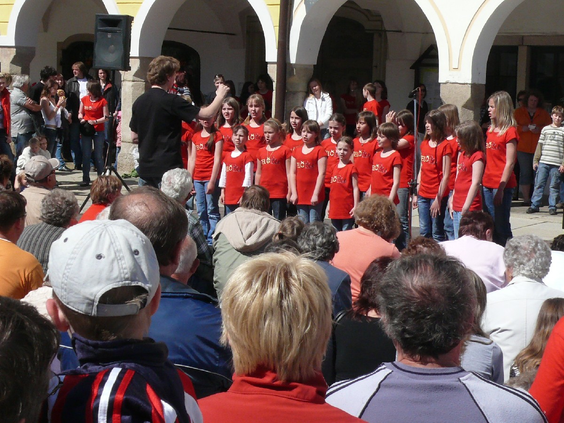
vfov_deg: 18.0
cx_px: 282
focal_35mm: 82
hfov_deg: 23.8
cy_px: 212
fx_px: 1336
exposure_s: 1/640
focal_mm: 12
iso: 200
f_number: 8
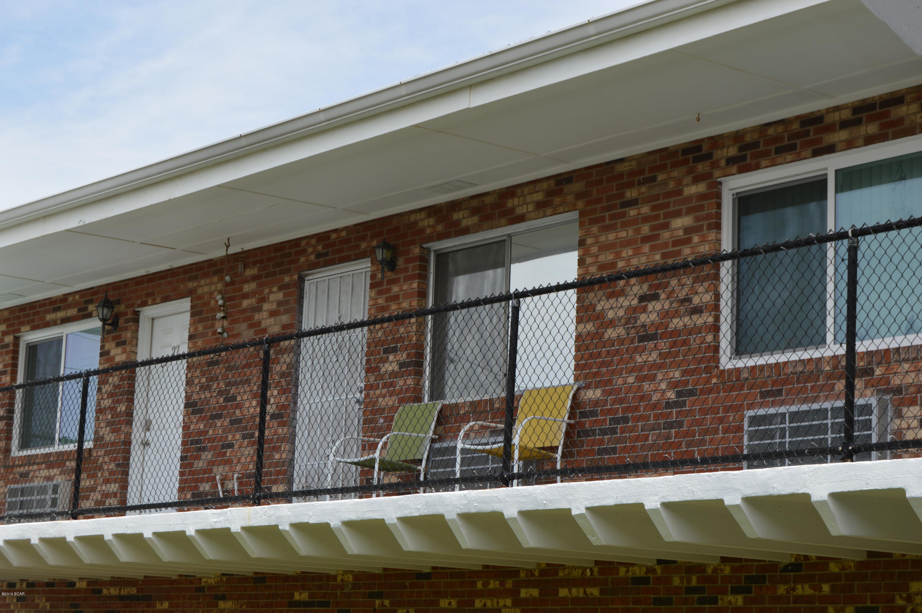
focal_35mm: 82
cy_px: 306
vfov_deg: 16.5
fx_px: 2111
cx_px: 461
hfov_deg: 24.6
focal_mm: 55
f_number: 9
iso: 100
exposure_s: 1/200
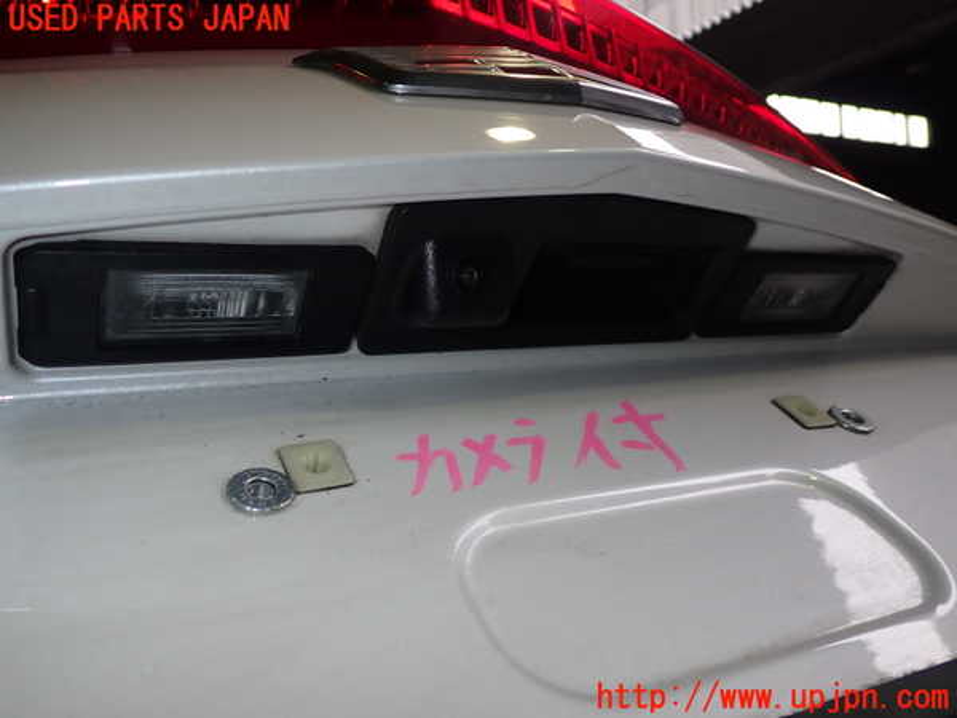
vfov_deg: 46.8
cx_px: 478
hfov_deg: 60.0
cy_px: 359
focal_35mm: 30
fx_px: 829
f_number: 6.3
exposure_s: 1/30
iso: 200
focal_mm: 5.4
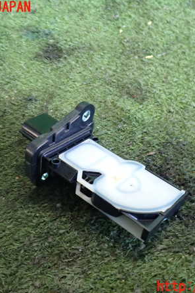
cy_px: 147
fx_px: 341
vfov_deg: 46.4
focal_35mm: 42
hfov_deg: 31.8
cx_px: 108
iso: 400
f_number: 2.3
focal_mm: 5.4
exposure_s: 1/30
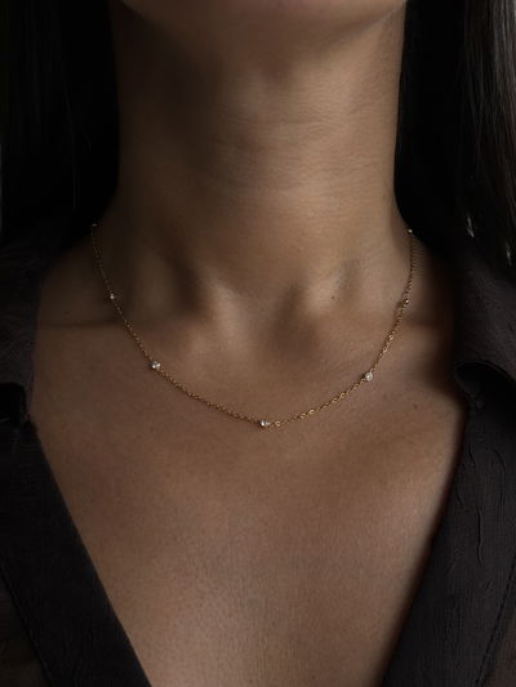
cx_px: 258
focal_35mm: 52
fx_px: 1033
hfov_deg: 28.0
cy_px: 344
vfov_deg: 36.8
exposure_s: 1/94
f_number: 1.6
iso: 50
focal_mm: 5.96
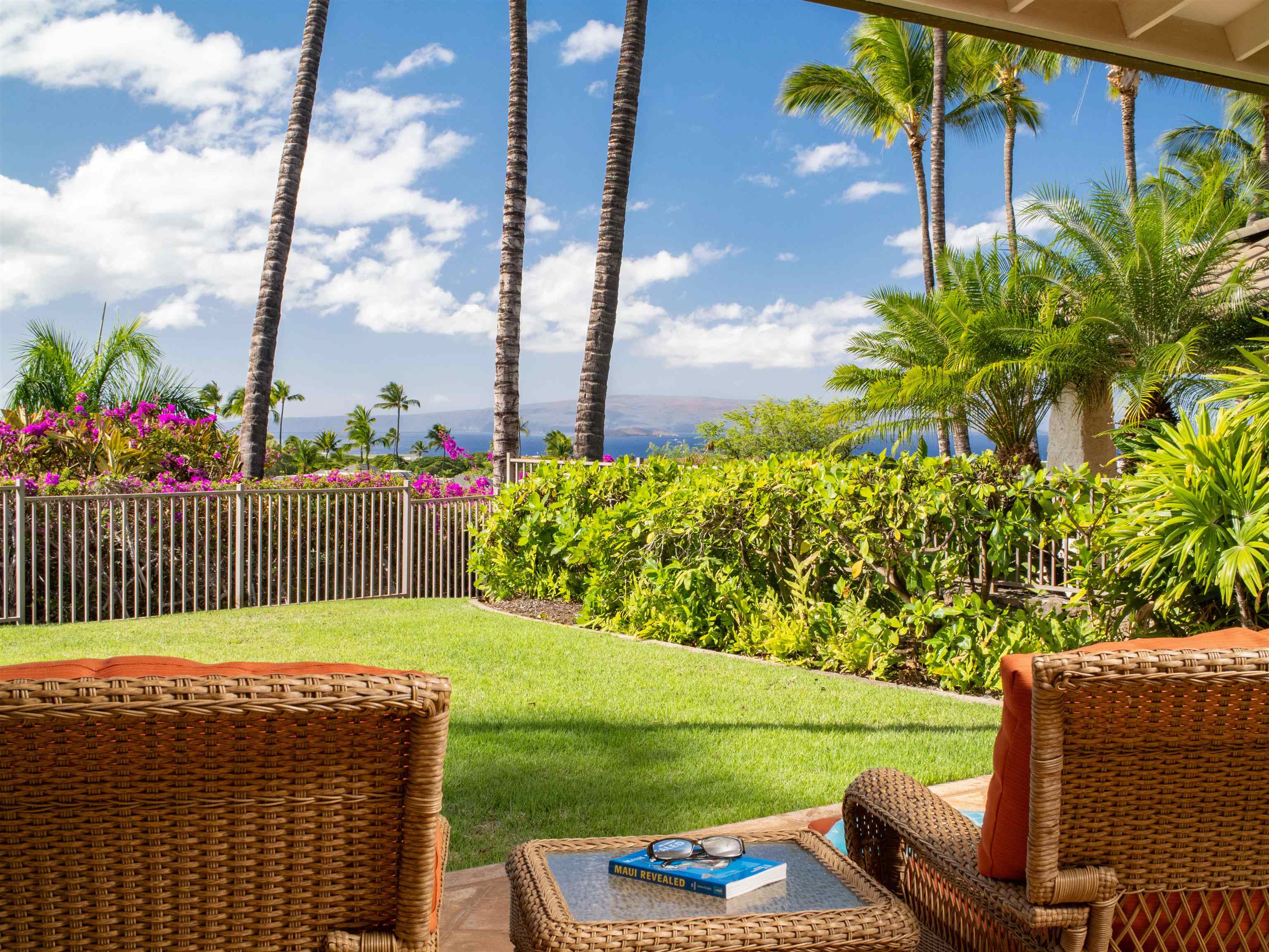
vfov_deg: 32.9
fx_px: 1614
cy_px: 476
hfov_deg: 42.9
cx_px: 634
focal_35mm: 44
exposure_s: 1/80
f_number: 11
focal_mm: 22
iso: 400
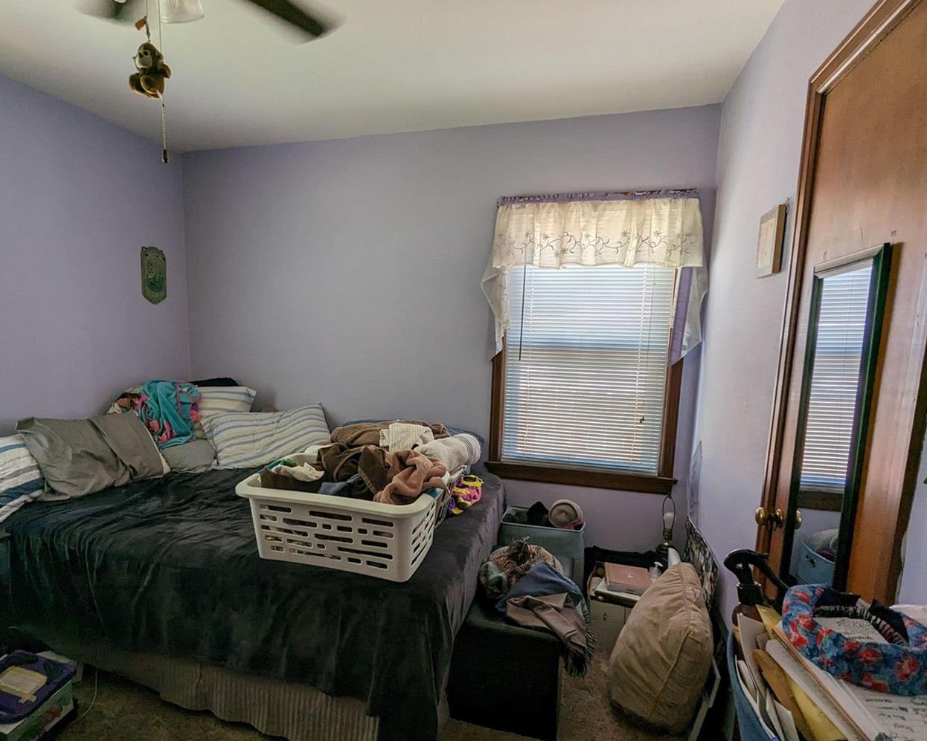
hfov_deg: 80.0
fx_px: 549
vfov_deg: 67.9
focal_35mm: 20
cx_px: 404
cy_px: 413
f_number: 2.2
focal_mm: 2.35
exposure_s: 1/51.8
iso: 77
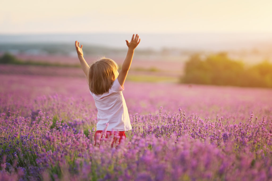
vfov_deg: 10.8
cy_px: 90
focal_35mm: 128
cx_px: 136
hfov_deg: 16.1
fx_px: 963
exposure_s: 1/1000
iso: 100
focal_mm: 85
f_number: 1.8
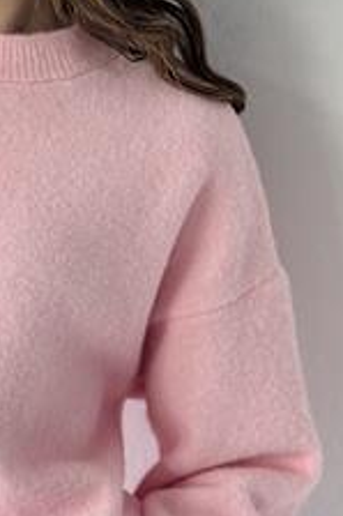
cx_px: -58
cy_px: 29
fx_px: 1703
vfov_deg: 16.9
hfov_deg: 11.3
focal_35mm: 119
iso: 80
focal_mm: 6.76
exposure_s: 1/165
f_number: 1.78
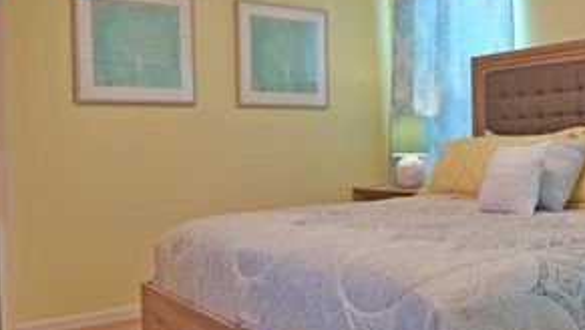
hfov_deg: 51.5
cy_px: 153
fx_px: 590
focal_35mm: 38
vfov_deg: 31.2
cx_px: 403
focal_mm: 10
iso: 160
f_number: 4.5
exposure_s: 1/20
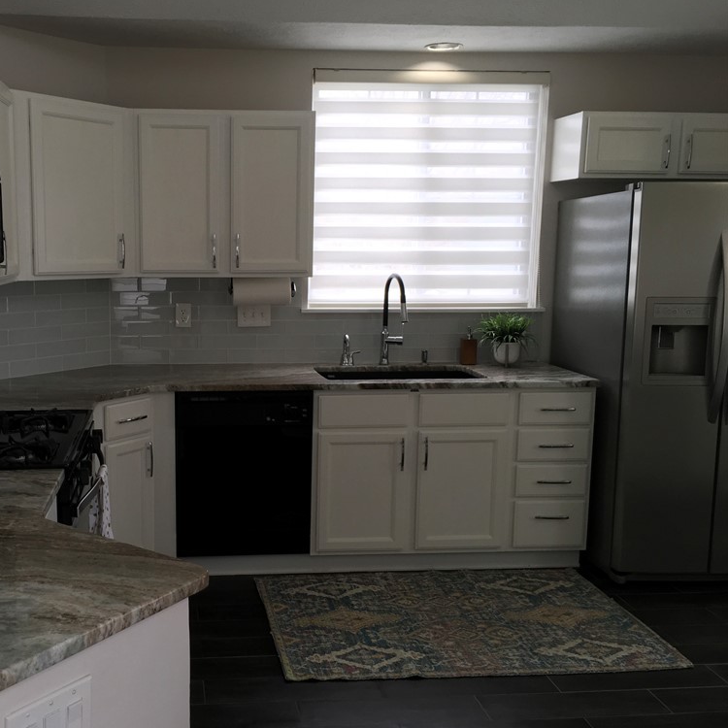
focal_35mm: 35
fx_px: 833
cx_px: 233
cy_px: 363
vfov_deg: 47.2
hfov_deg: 46.4
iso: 32
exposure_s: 1/60
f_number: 2.2
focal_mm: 4.15
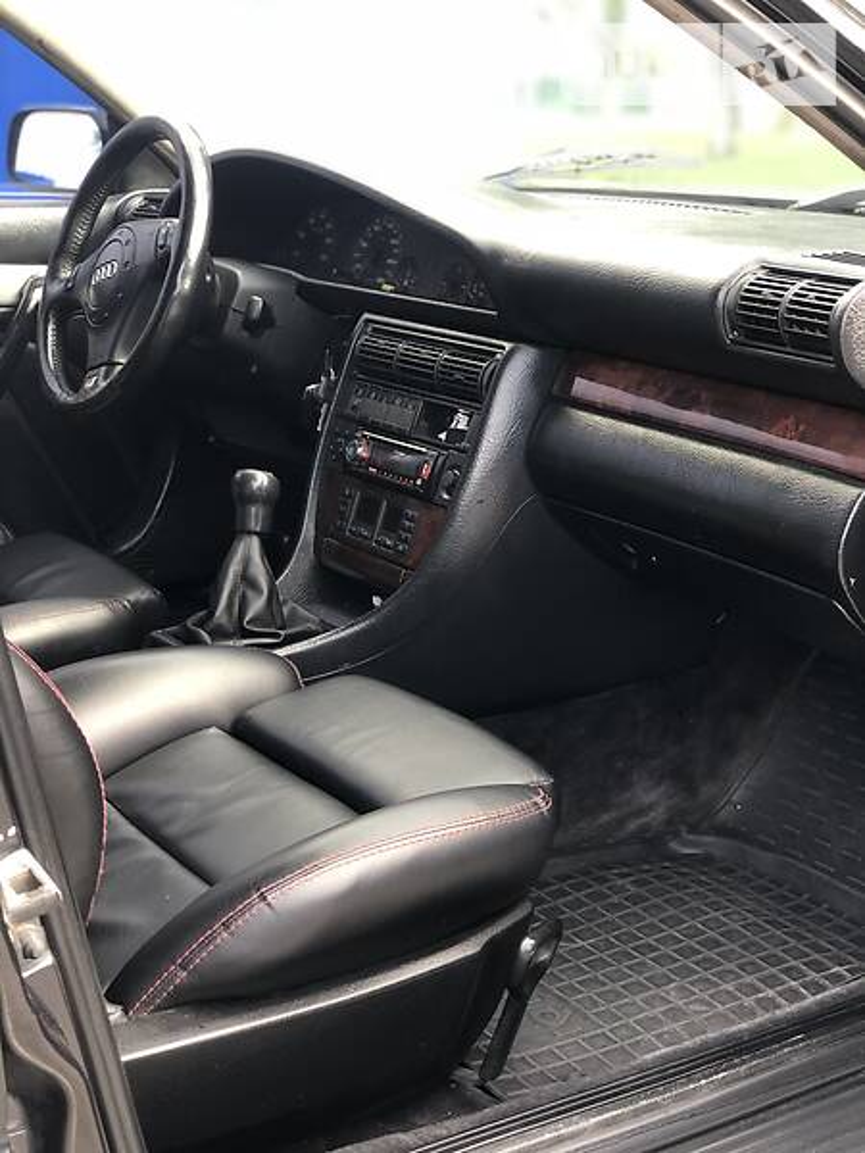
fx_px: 1899
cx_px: 432
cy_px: 576
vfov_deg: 33.8
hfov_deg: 25.7
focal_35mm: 57
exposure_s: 1/30
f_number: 2.8
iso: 40
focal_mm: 6.6
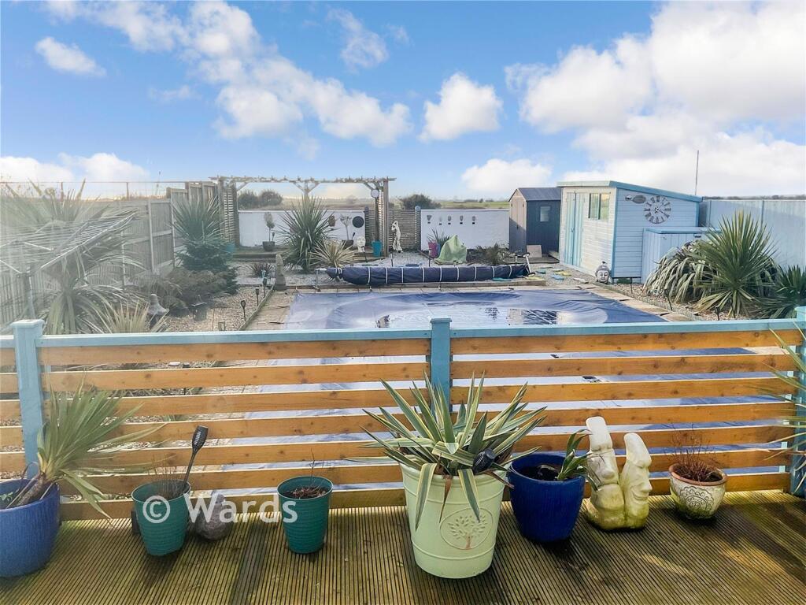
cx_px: 403
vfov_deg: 48.2
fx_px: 675
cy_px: 302
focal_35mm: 29
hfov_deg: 61.7
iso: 16
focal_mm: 3
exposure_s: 1/1400
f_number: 1.8
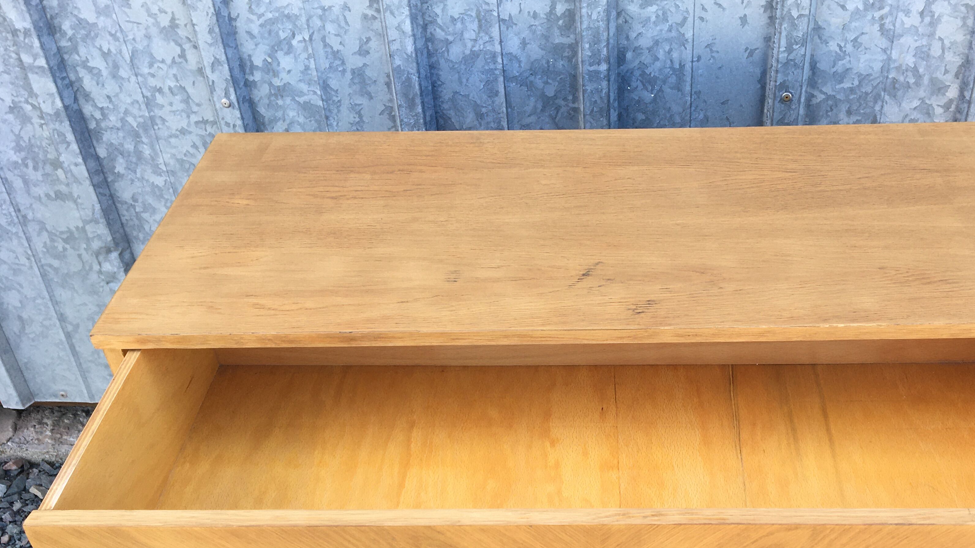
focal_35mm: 40
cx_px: 602
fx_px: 1034
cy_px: 373
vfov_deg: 29.5
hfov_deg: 50.0
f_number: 2.2
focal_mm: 4.15
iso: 25
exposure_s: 1/234
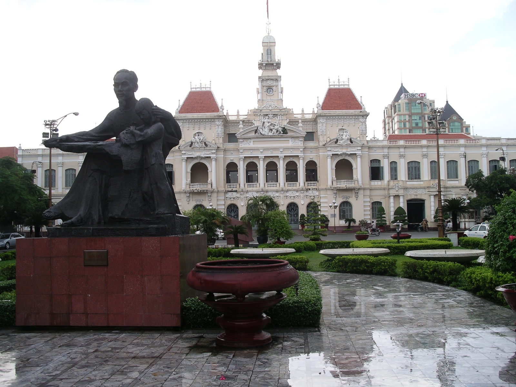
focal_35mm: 37
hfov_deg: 50.1
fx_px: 552
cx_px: 258
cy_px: 194
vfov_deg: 38.7
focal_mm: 7.8
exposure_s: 1/200
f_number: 3.2
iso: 64
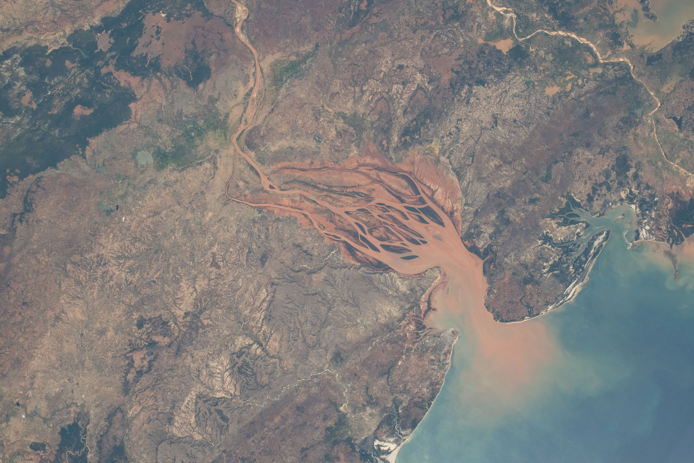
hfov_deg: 14.7
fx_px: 2699
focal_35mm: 140
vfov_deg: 9.8
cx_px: 347
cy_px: 232
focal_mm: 140
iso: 2000
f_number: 29
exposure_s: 1/500
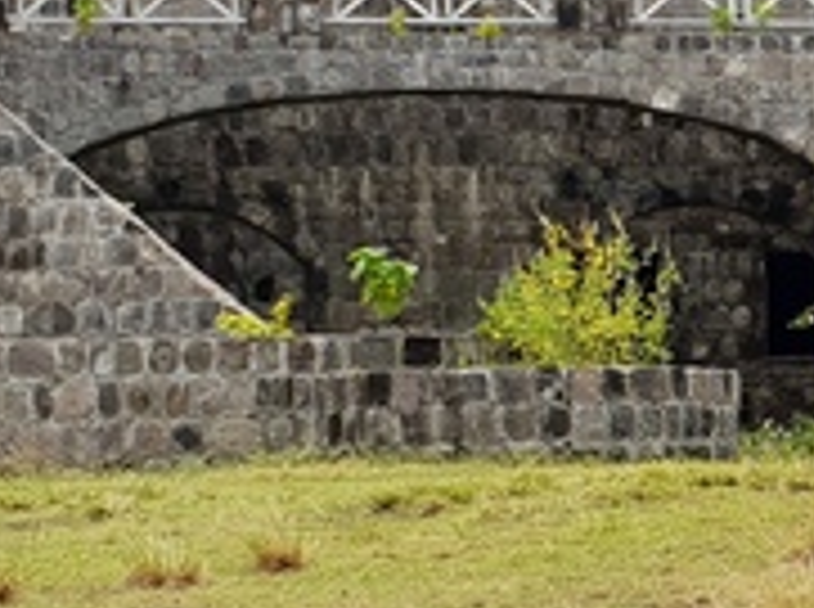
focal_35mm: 72
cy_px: 277
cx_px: 1052
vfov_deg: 20.4
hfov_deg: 23.9
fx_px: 1690
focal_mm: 4.3
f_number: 2.4
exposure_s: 1/965
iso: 50
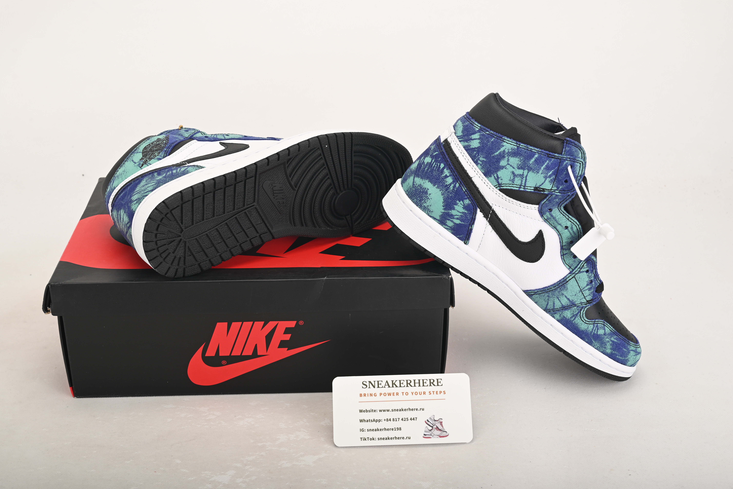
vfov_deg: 29.3
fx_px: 937
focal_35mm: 46
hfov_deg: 42.7
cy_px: 244
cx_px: 366
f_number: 11
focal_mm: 46
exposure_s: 1/200
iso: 100
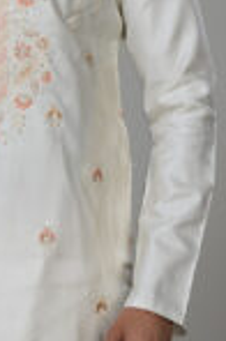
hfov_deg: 3.5
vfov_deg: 5.3
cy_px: 111
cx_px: 2
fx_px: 3661
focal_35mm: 387
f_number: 10
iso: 125
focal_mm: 85
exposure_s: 1/160
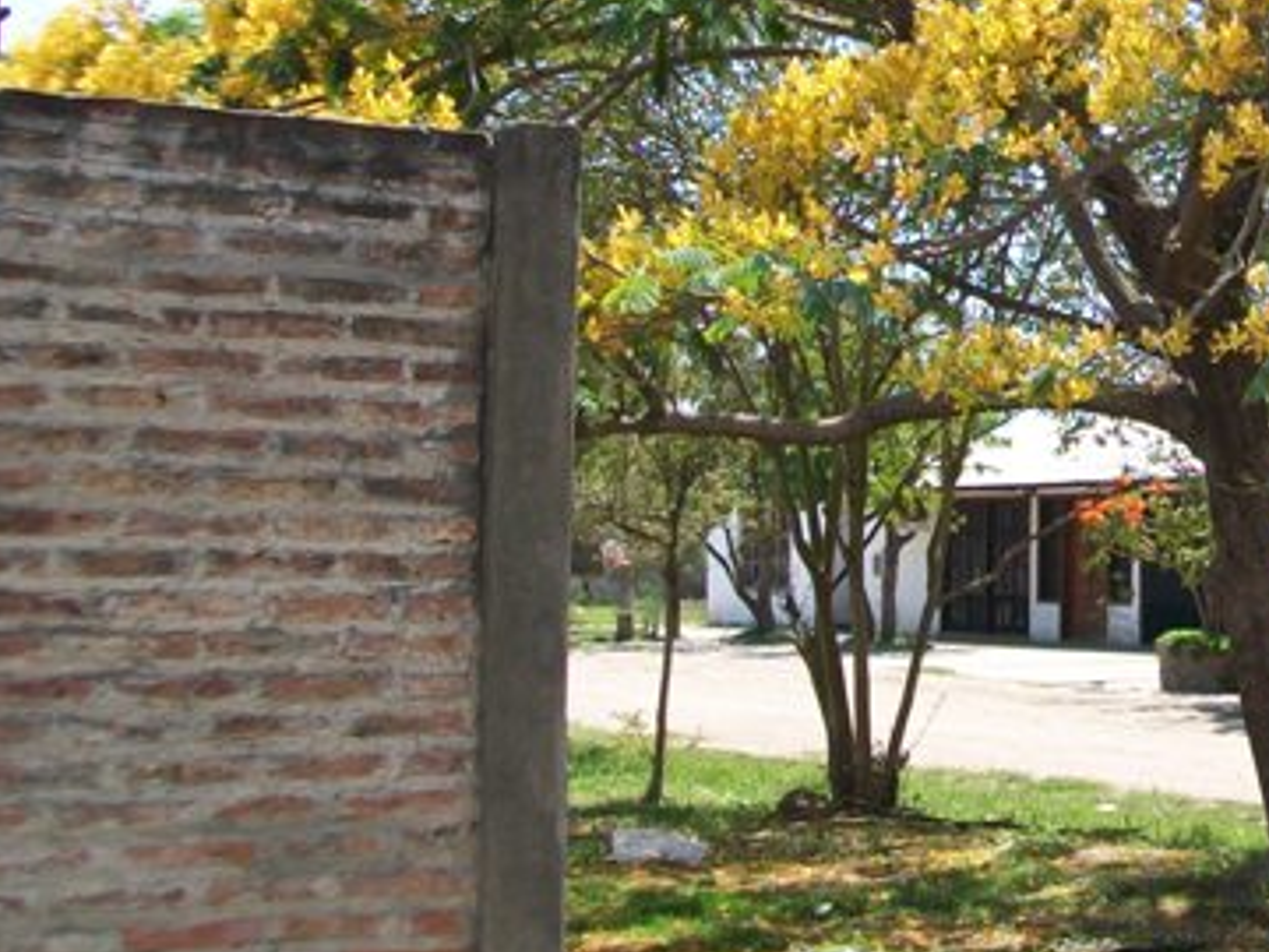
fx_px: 2933
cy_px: 215
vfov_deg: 18.3
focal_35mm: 80
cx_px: 1322
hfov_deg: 23.2
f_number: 2.7
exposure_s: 1/640
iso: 64
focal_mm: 6
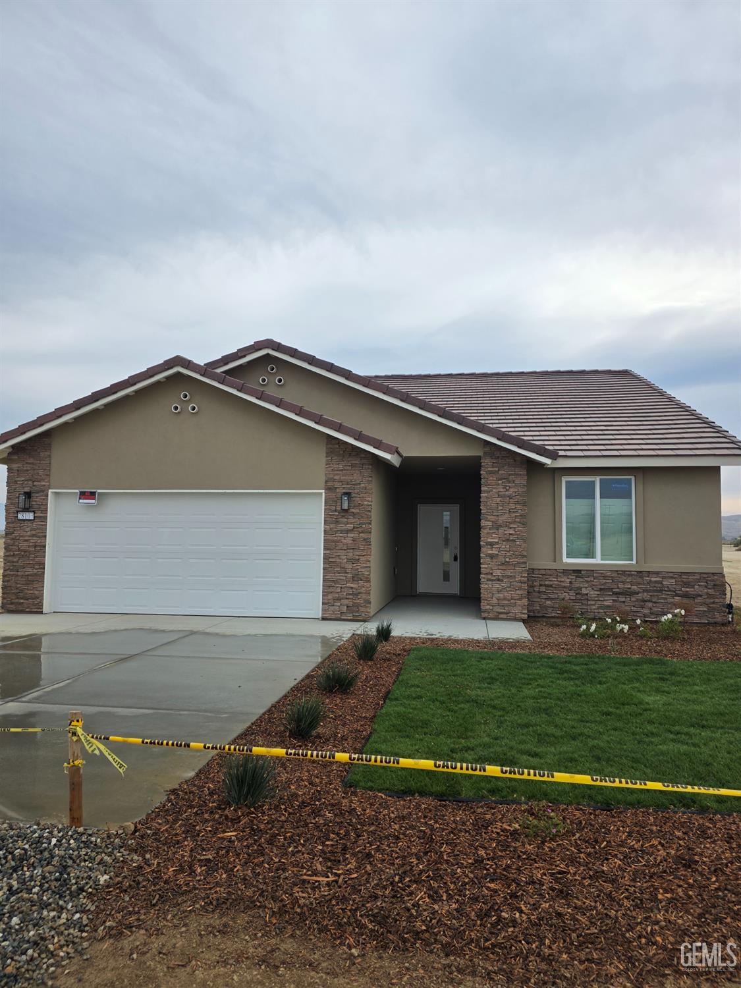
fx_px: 656
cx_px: 370
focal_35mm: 23
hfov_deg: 58.9
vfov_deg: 73.9
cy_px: 494
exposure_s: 1/5447
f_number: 1.7
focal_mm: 6.3
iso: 80
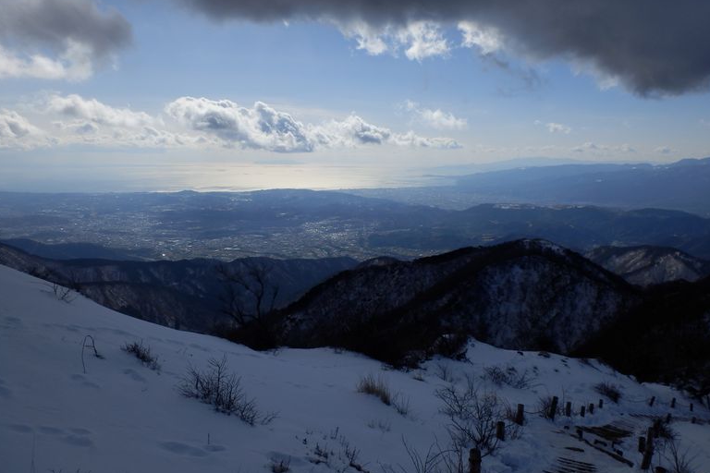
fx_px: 513
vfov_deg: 49.5
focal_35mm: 26
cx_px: 363
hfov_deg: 69.4
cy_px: 223
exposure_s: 1/500
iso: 80
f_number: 7.9
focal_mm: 4.2
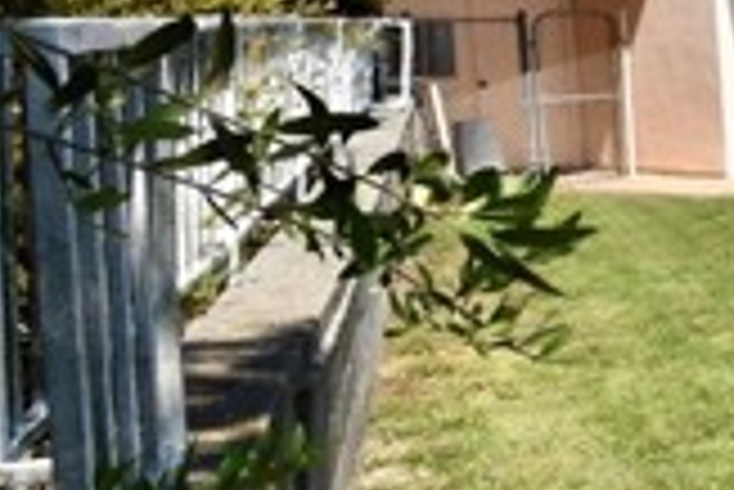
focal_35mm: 59
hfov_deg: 19.9
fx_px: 1204
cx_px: 1427
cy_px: 133
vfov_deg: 22.9
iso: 200
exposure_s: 1/320
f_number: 9
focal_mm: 10
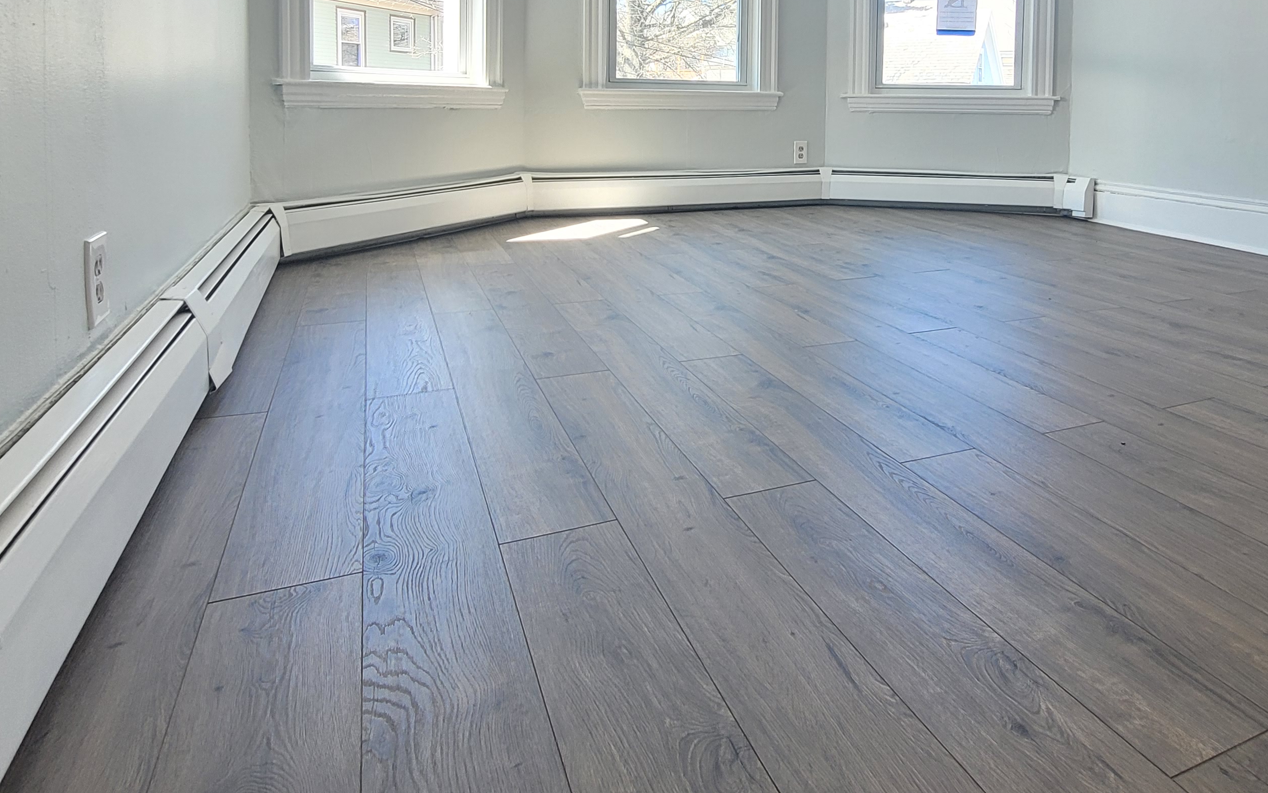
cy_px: 144
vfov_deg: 51.2
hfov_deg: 79.1
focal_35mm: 22
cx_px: 728
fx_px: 760
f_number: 2.2
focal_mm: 1.74
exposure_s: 1/60
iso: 80
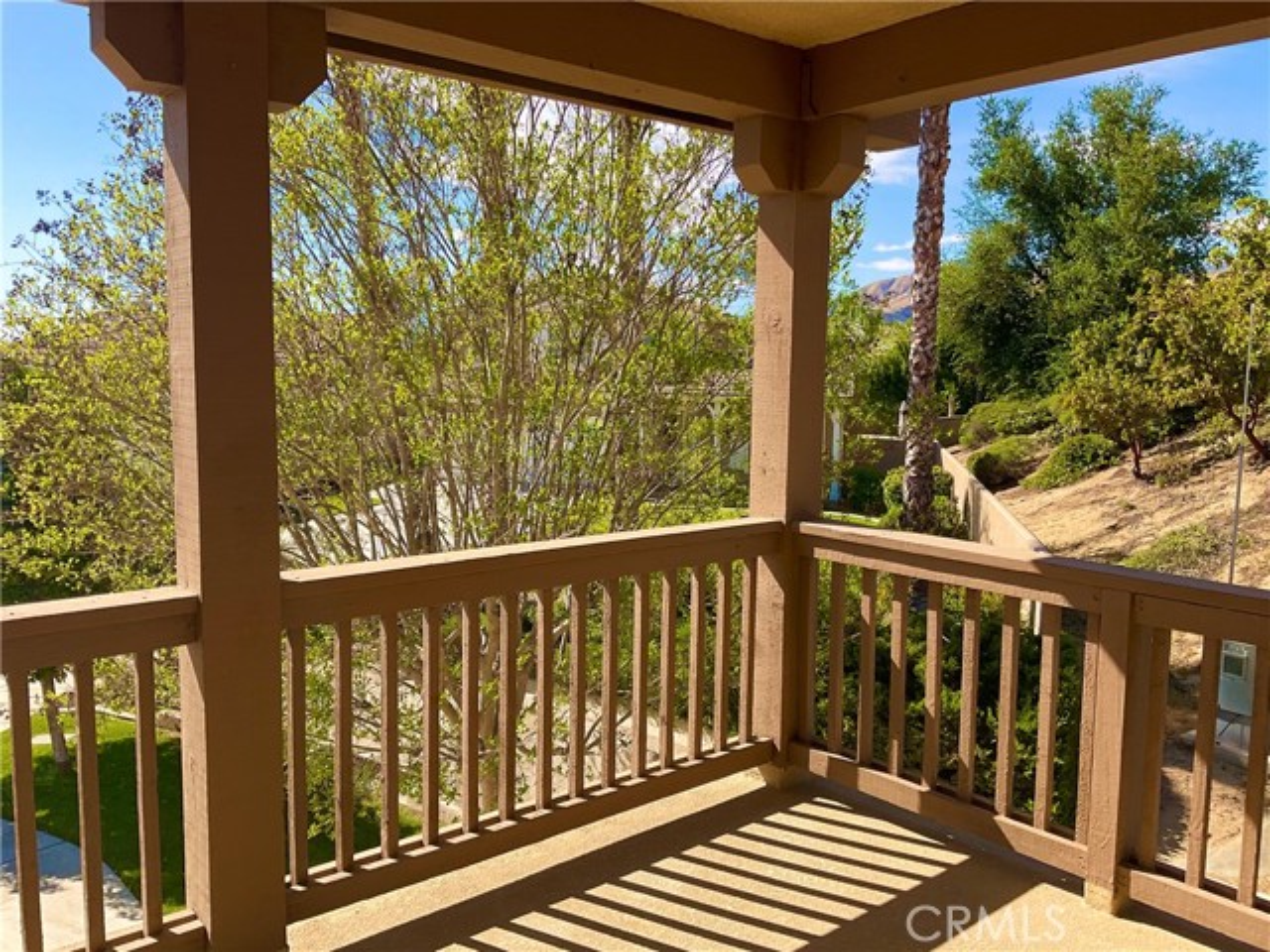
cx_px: 635
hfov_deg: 61.7
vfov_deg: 48.2
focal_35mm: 29
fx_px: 1064
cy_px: 476
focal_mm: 3
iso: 16
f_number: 1.8
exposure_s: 1/1195
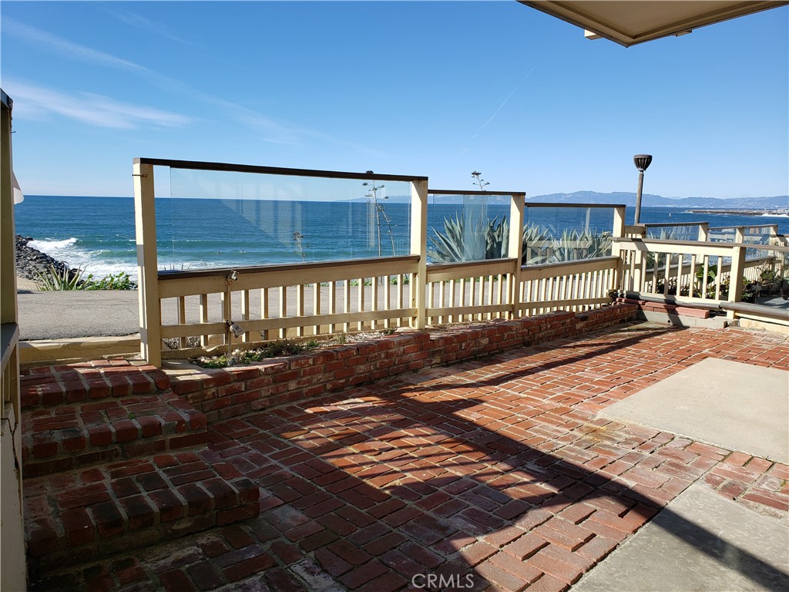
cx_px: 394
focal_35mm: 26
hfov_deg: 67.3
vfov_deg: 53.1
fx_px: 593
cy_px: 296
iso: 50
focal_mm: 4.3
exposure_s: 1/1170
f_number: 2.4
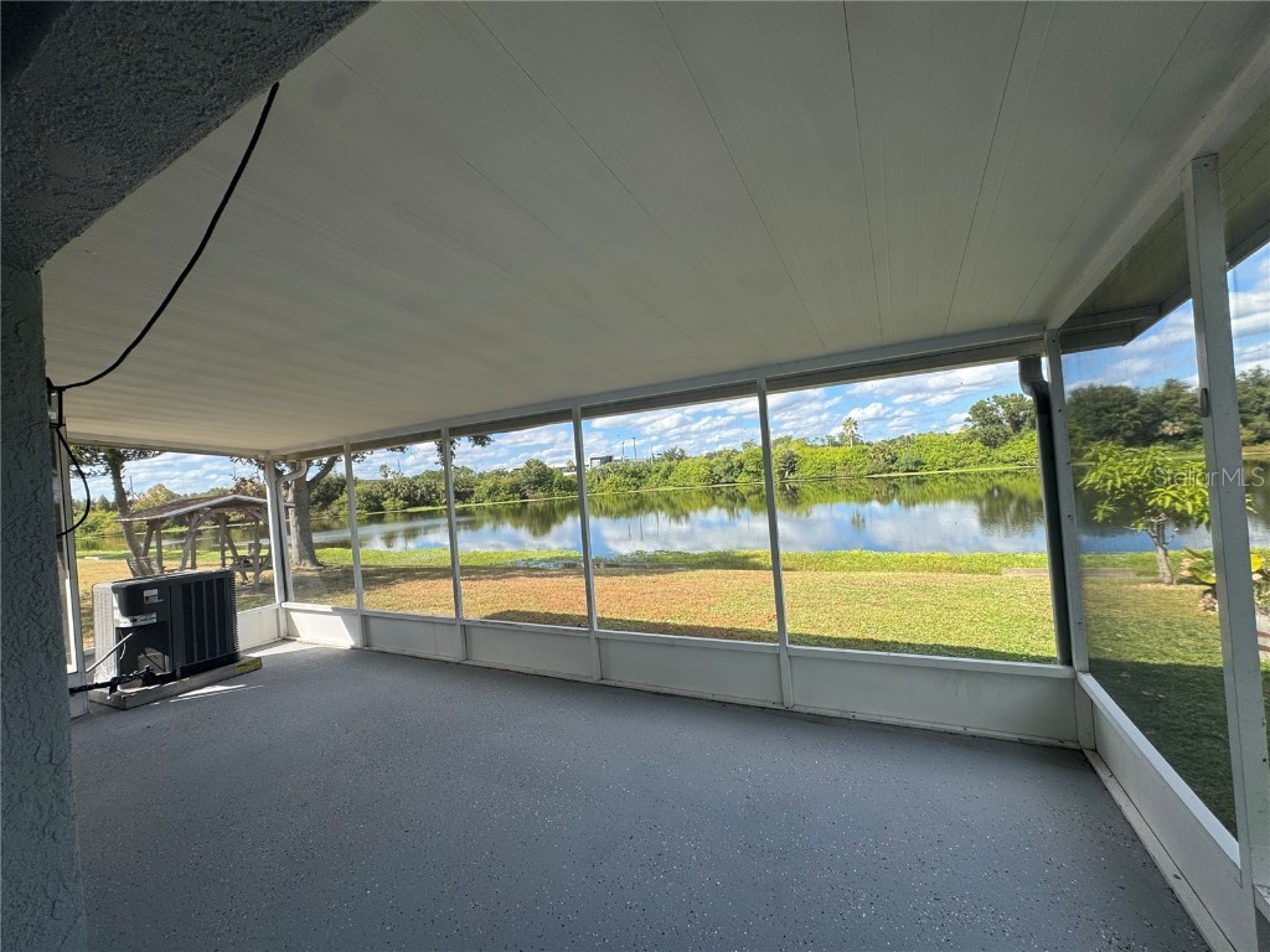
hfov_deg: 102.1
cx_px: 635
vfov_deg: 85.7
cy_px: 476
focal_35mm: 14
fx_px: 514
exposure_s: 1/858
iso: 50
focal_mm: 2.22
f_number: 2.2
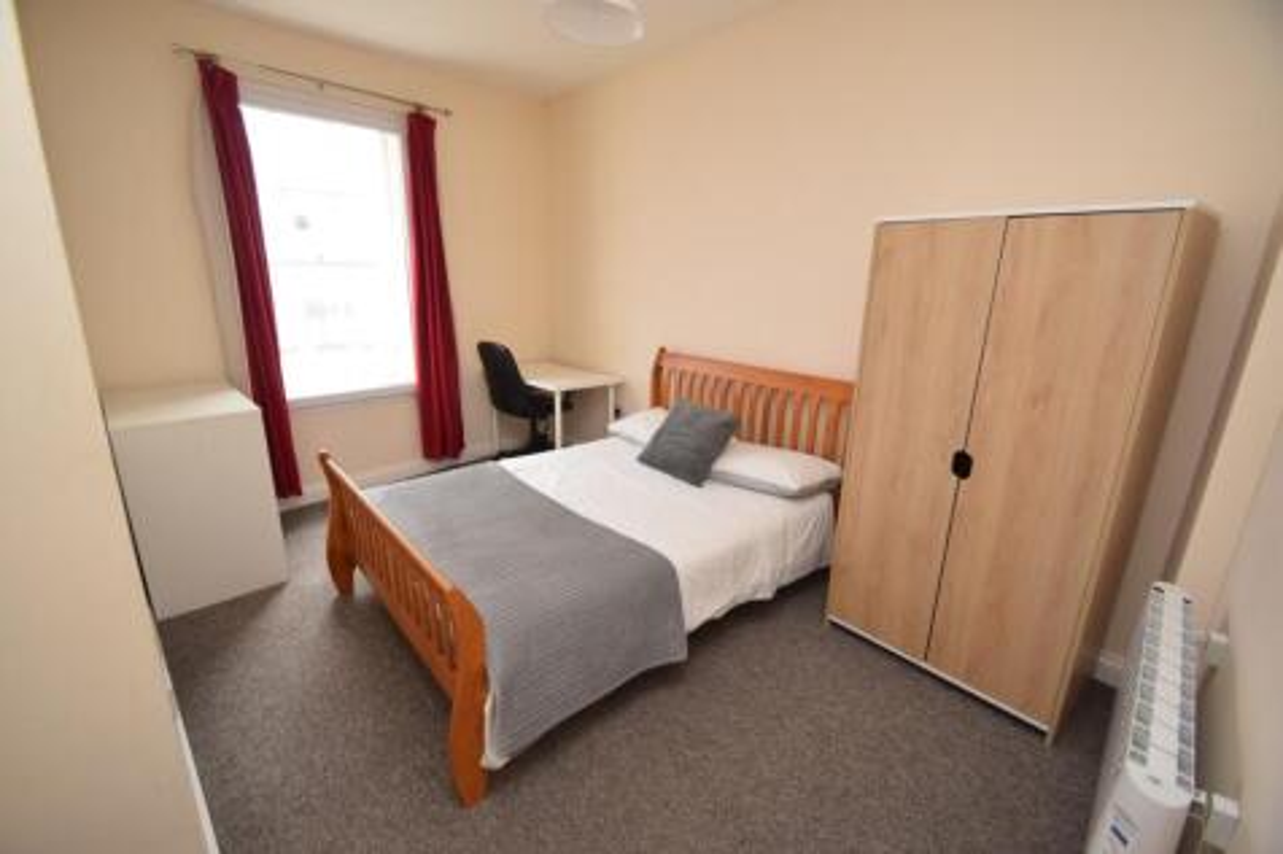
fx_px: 534
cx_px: 642
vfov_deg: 77.3
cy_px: 427
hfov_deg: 100.4
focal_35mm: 15
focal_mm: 10
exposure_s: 1/100
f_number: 5
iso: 800
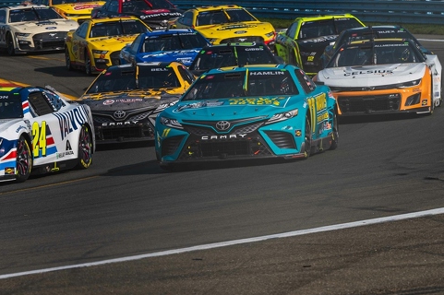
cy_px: 93
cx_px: 82
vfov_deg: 5.6
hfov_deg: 8.3
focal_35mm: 247
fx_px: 3044
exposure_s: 1/500
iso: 100
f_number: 10
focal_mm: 150
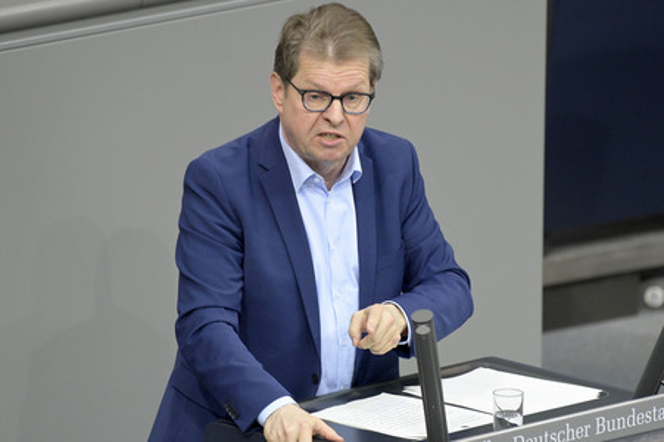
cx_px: 332
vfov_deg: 3.3
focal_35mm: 420
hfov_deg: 4.9
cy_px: 221
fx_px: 7741
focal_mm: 420
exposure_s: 1/400
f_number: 5.6
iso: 8000
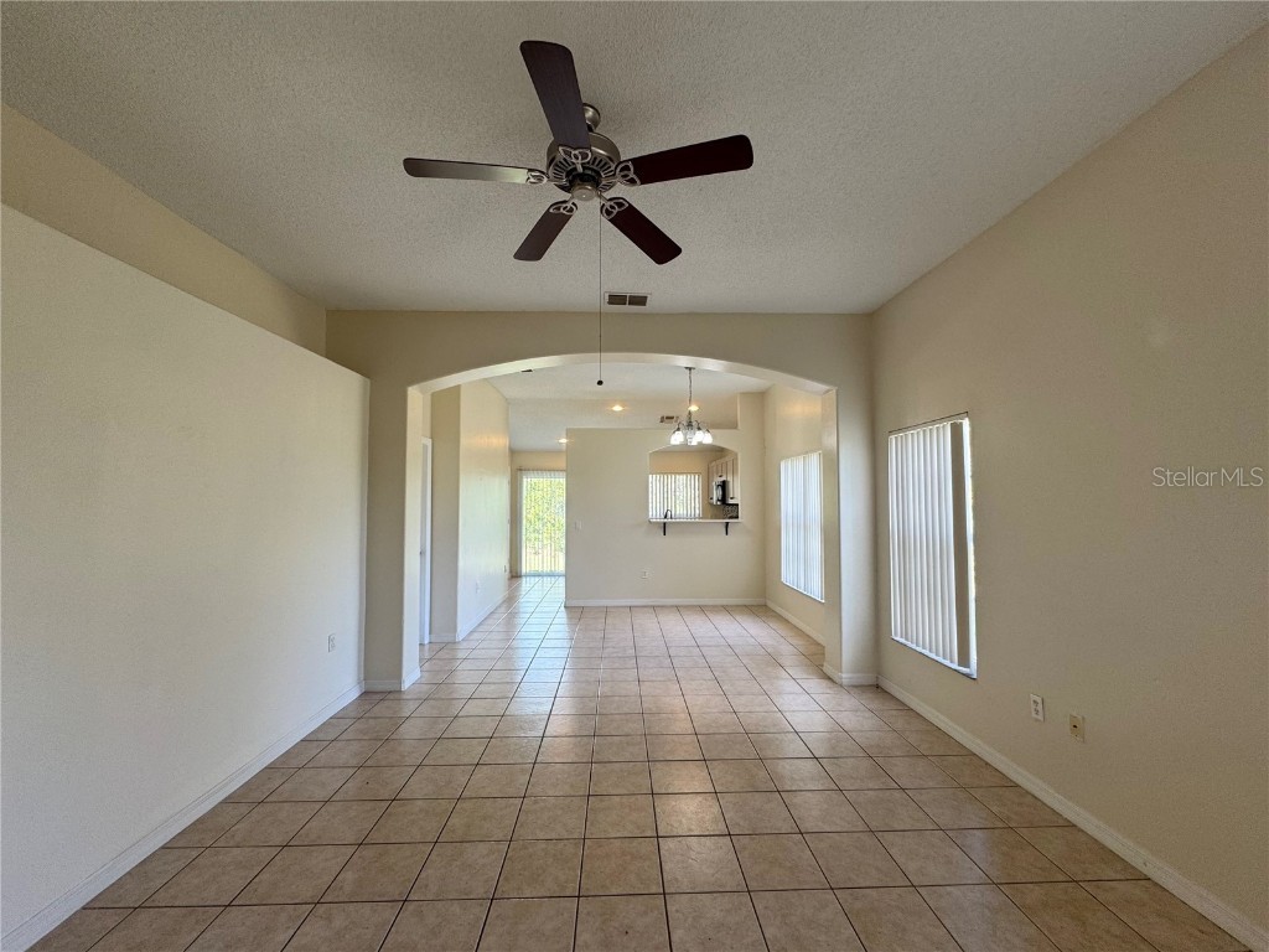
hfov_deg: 102.1
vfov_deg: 85.7
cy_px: 476
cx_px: 634
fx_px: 513
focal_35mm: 14
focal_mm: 2.22
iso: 80
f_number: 2.2
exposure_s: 1/120
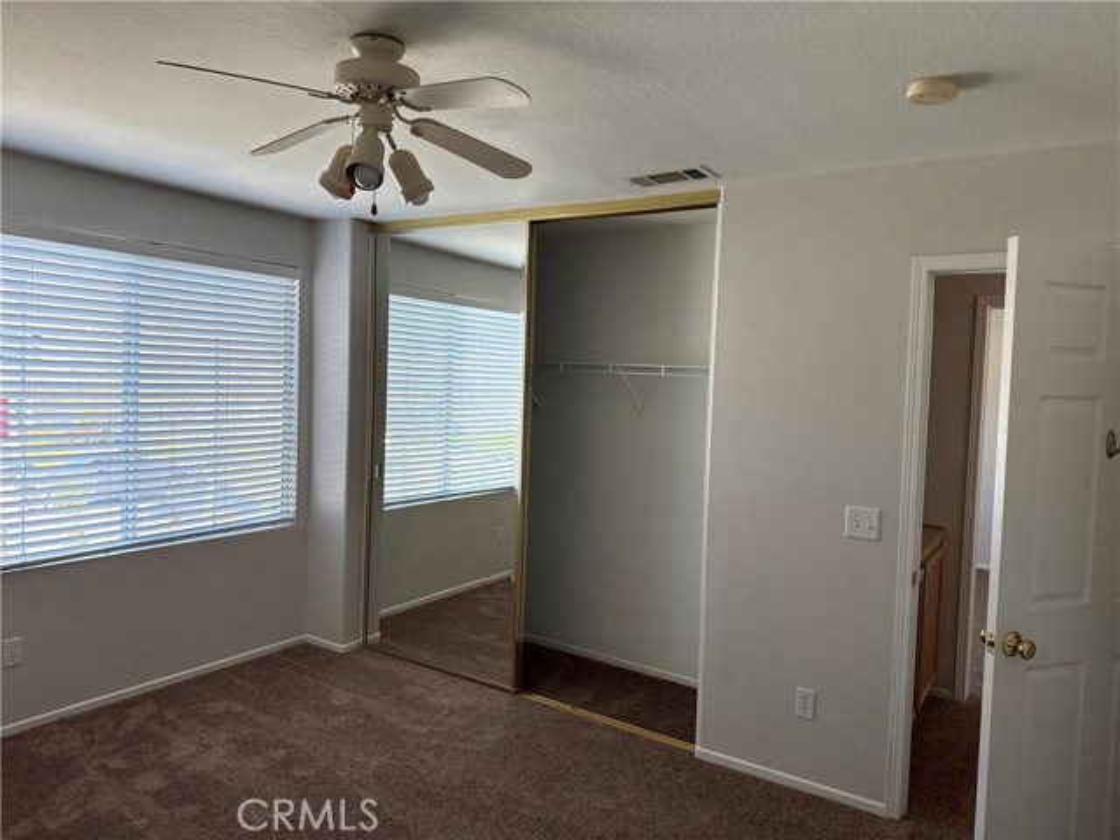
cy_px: 420
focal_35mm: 24
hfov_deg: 71.6
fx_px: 777
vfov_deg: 56.8
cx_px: 560
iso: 160
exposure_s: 1/211
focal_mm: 6.76
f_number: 1.78
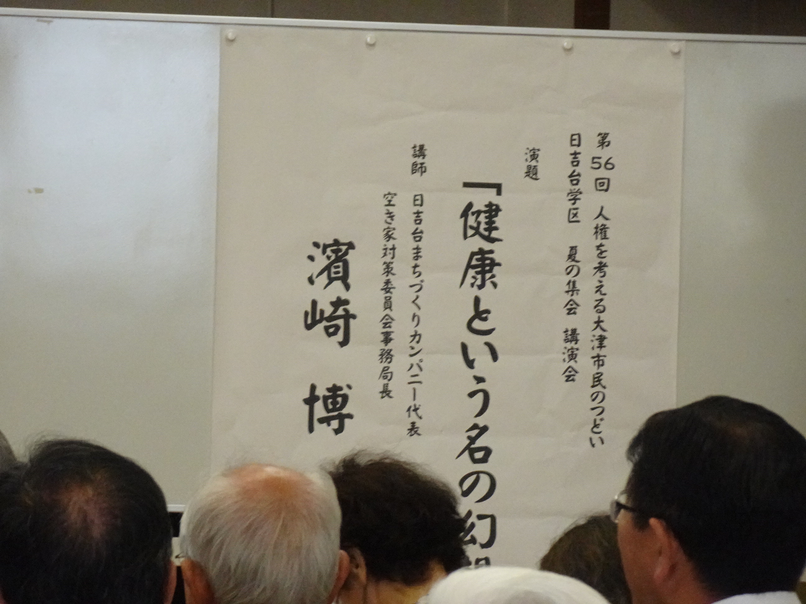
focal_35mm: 305
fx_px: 7102
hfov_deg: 6.5
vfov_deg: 4.9
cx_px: 403
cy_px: 302
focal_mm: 49.48
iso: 1250
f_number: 6.3
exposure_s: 1/80
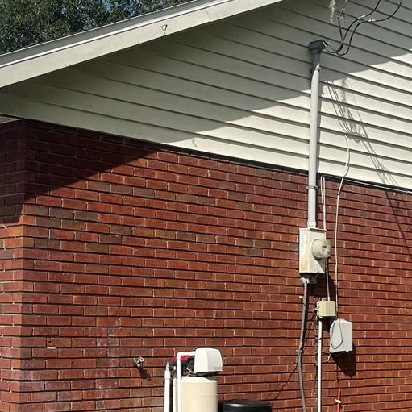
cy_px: 284
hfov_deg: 23.6
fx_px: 970
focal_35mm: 72
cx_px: 82
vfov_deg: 23.8
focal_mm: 4.2
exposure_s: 1/5051
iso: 32
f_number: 1.6
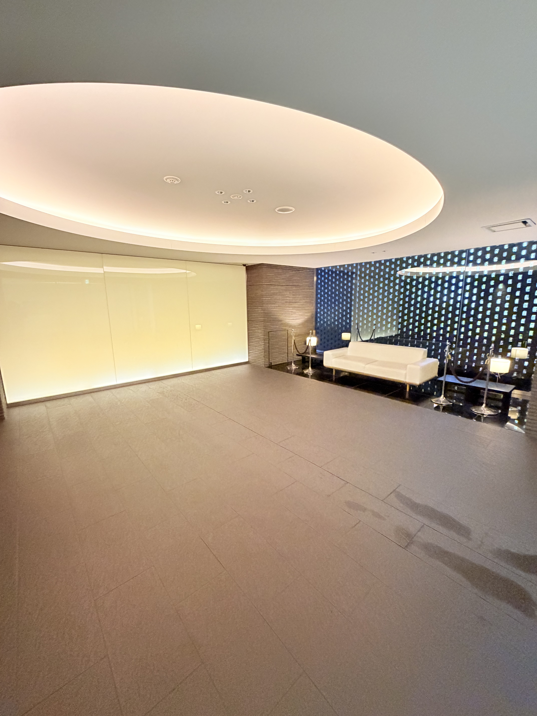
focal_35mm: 14
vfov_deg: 102.1
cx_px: 268
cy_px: 358
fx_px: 290
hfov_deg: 85.7
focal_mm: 2.22
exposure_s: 1/60
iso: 500
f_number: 2.2
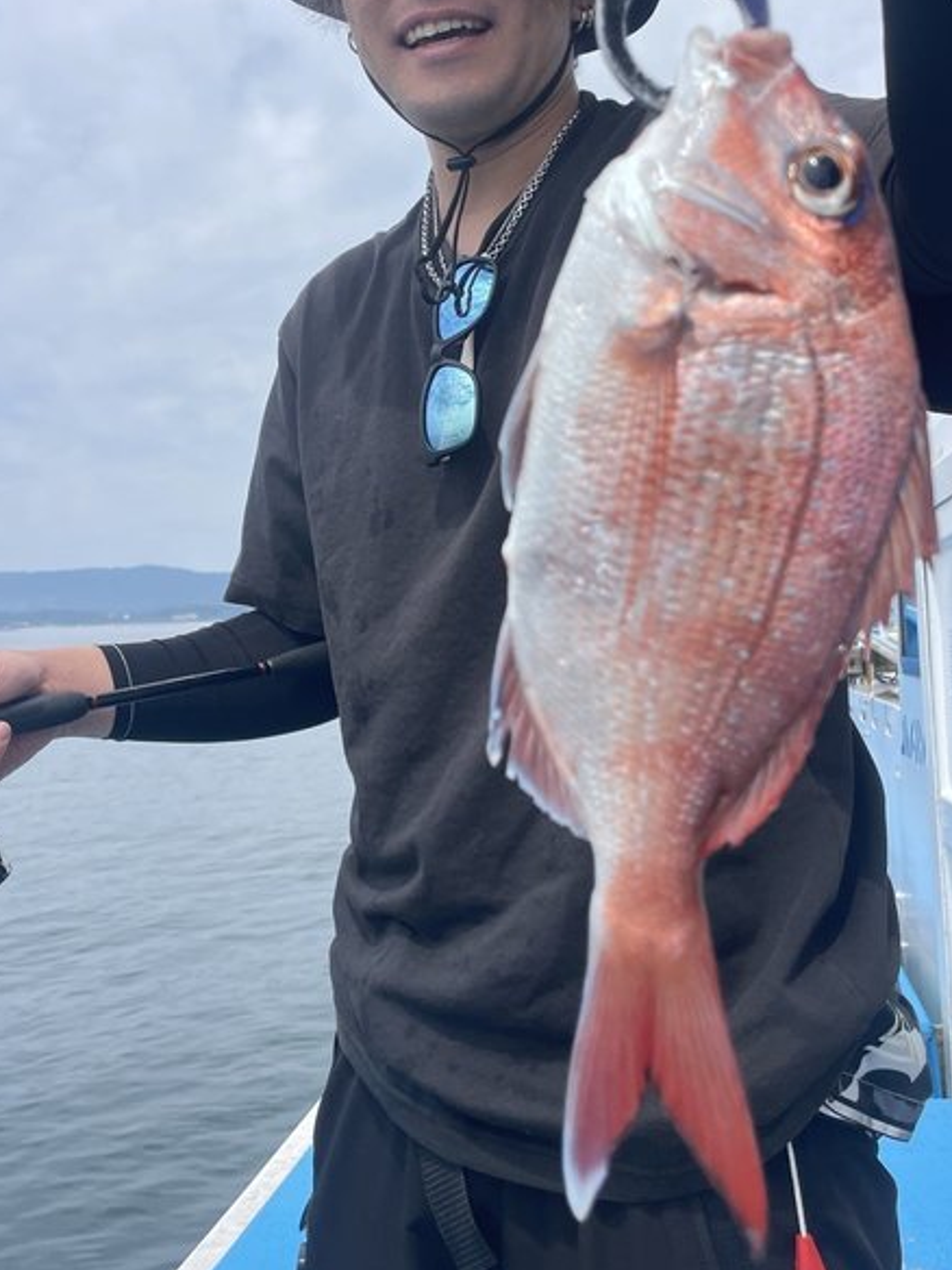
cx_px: 509
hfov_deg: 37.7
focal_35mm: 38
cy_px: 465
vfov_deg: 48.5
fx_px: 1393
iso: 32
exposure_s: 1/3731
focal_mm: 4.2
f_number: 1.6
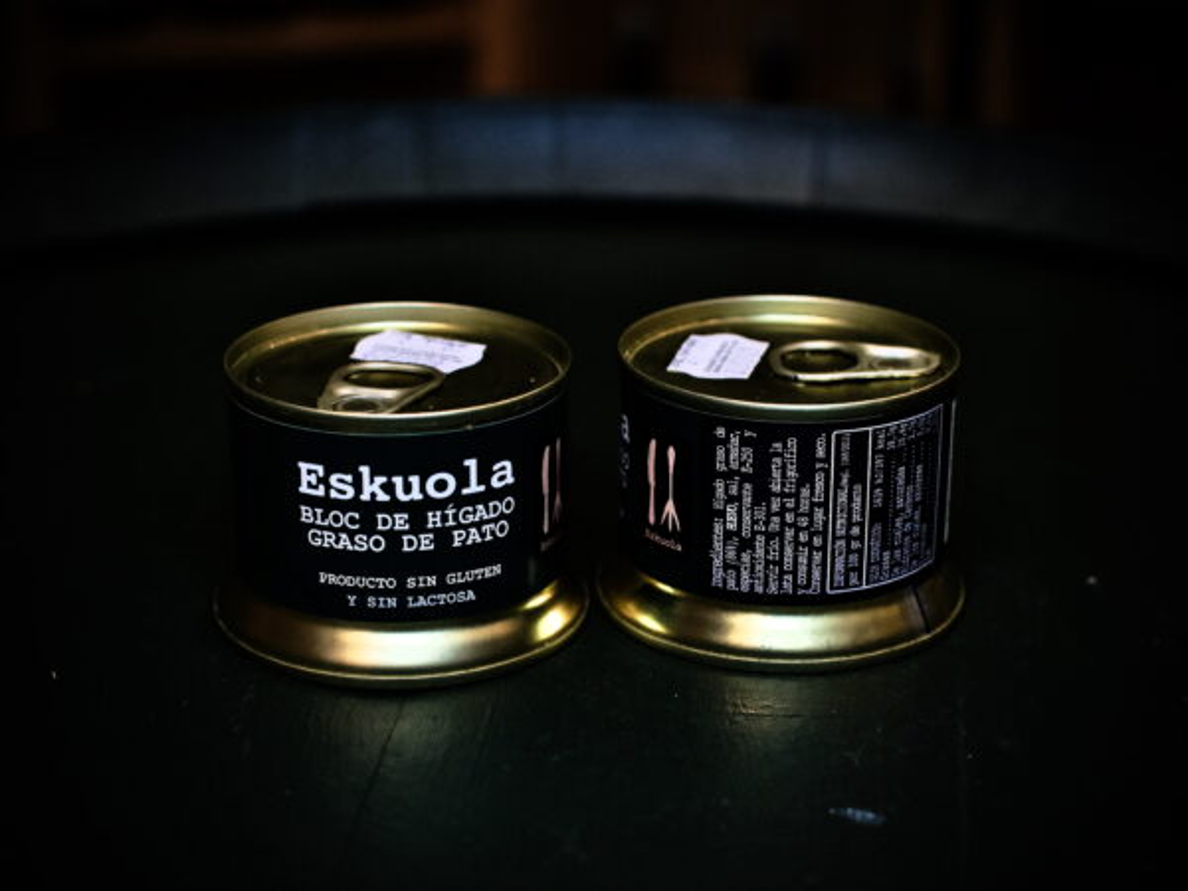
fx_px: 2196
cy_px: 446
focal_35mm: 64
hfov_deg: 30.3
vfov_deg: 22.9
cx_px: 594
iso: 2000
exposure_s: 1/320
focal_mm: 32
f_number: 5
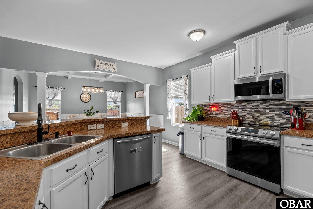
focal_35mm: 16
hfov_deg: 96.7
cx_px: 156
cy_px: 104
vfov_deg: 73.8
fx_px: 139
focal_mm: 16
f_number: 8
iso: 320
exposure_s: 1/2
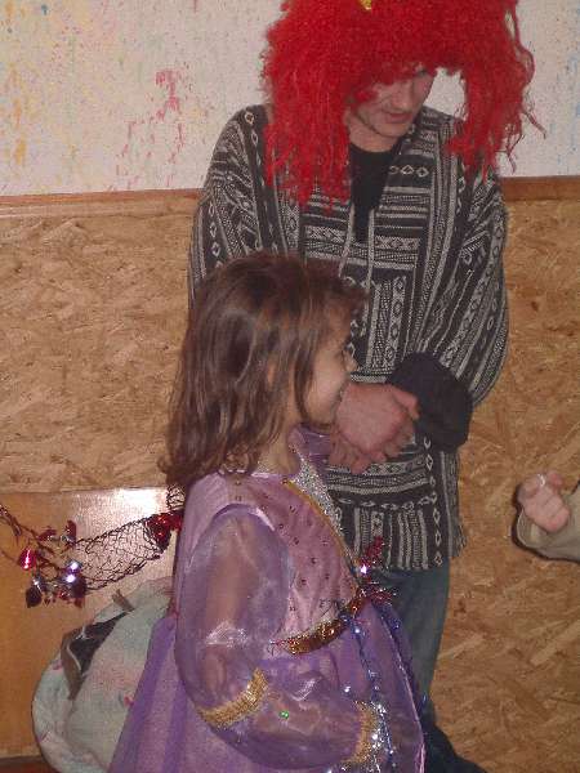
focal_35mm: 114
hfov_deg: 13.0
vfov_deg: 17.3
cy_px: 386
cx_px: 290
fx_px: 2547
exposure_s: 1/125
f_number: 5
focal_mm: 17.4
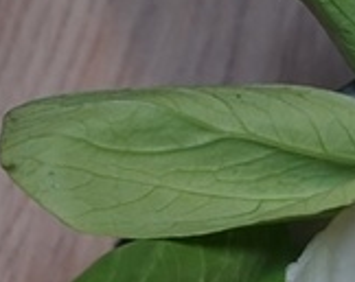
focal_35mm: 158
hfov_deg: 11.0
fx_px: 1657
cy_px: 343
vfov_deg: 9.6
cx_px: 734
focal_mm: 32
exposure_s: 1/50
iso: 800
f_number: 6.3
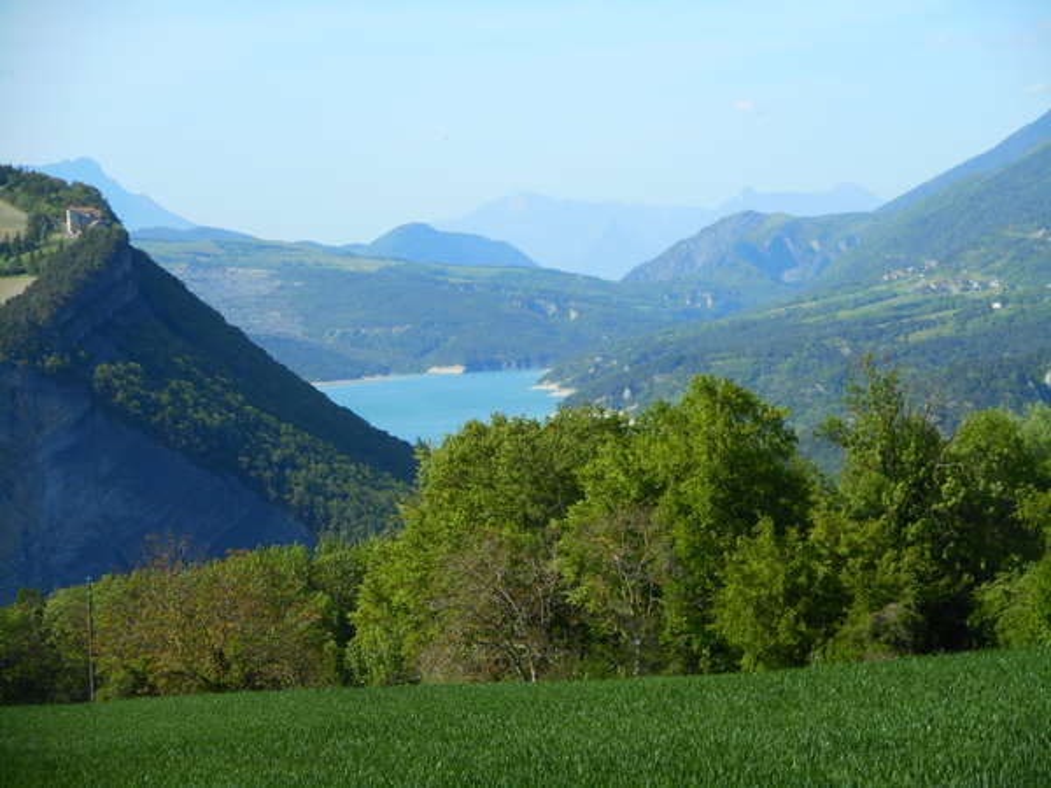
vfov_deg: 12.7
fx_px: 3552
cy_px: 394
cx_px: 526
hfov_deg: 16.8
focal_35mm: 117
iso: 80
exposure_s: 1/200
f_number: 5.9
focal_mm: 20.9
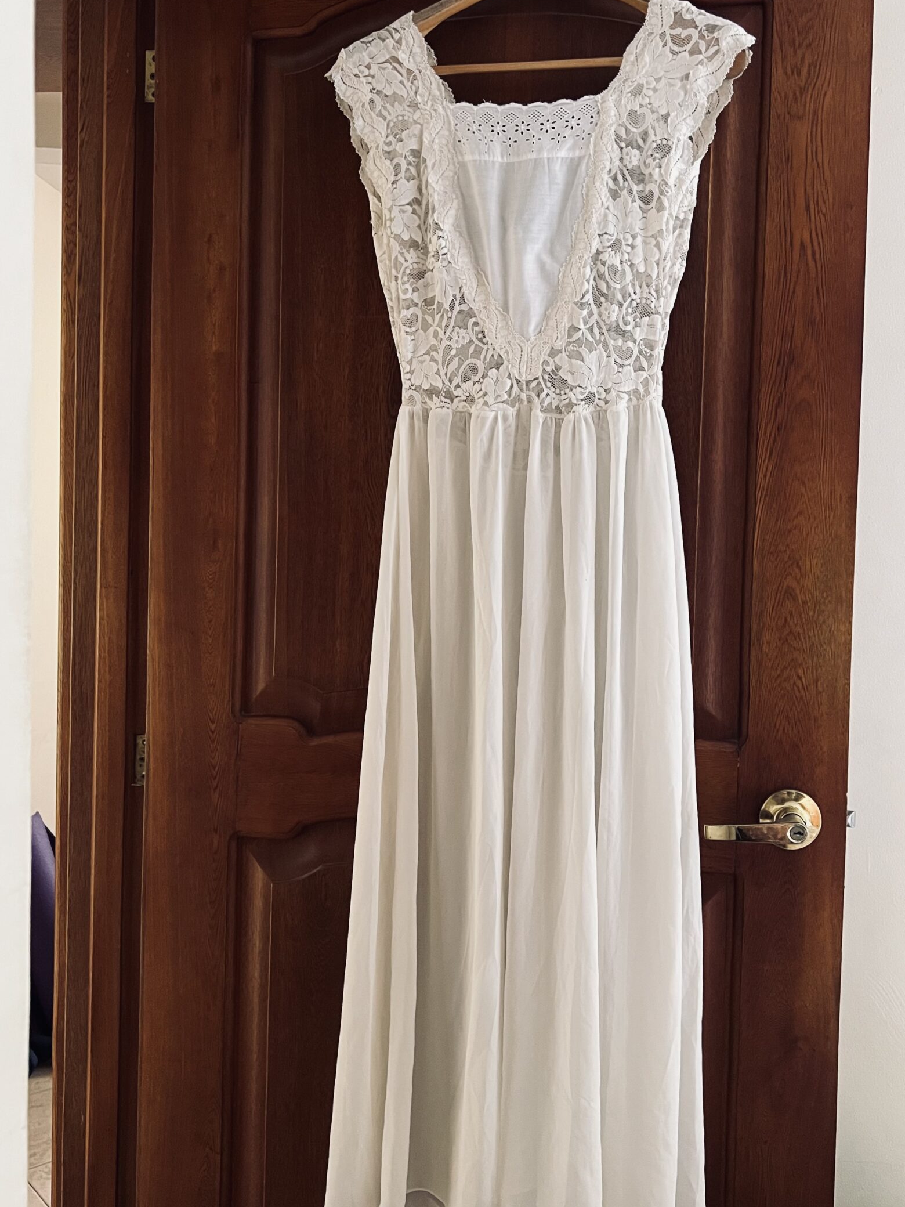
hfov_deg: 44.2
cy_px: 587
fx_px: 1115
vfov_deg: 56.8
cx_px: 464
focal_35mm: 32
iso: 500
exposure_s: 1/58
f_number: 1.5
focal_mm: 5.7
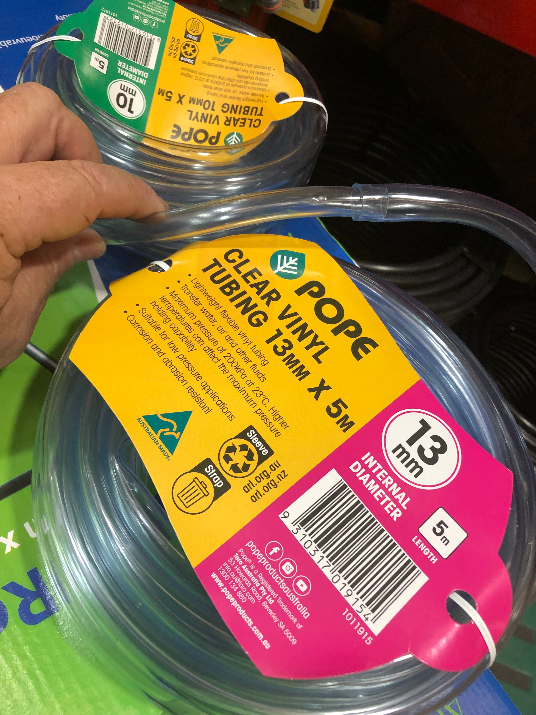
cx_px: 268
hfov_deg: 49.7
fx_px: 578
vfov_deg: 63.4
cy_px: 358
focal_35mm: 28
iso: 40
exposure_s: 1/20
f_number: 1.8
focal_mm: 3.99
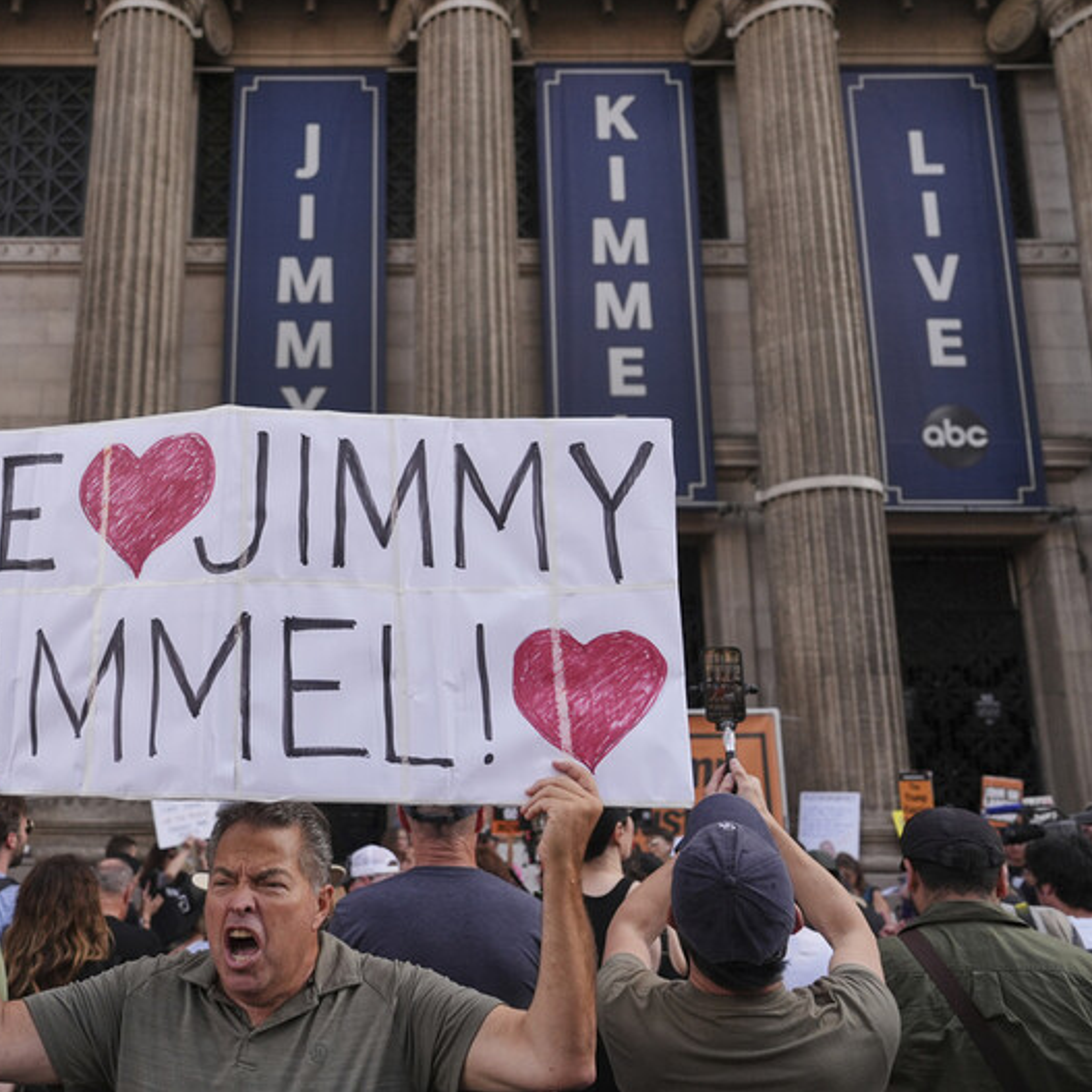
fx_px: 1106
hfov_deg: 51.7
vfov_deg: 52.5
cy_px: 541
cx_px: 383
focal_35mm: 31
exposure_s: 1/4000
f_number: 2.8
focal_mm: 24
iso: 500
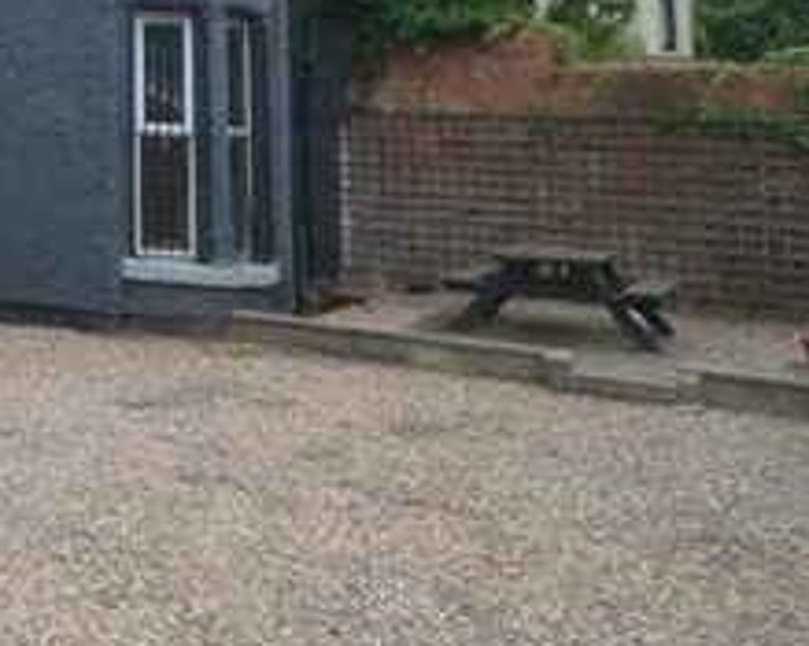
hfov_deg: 28.7
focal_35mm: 45
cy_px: -6
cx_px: -366
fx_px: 1077
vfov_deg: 30.9
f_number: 3.5
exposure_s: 1/320
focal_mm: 10
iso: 100
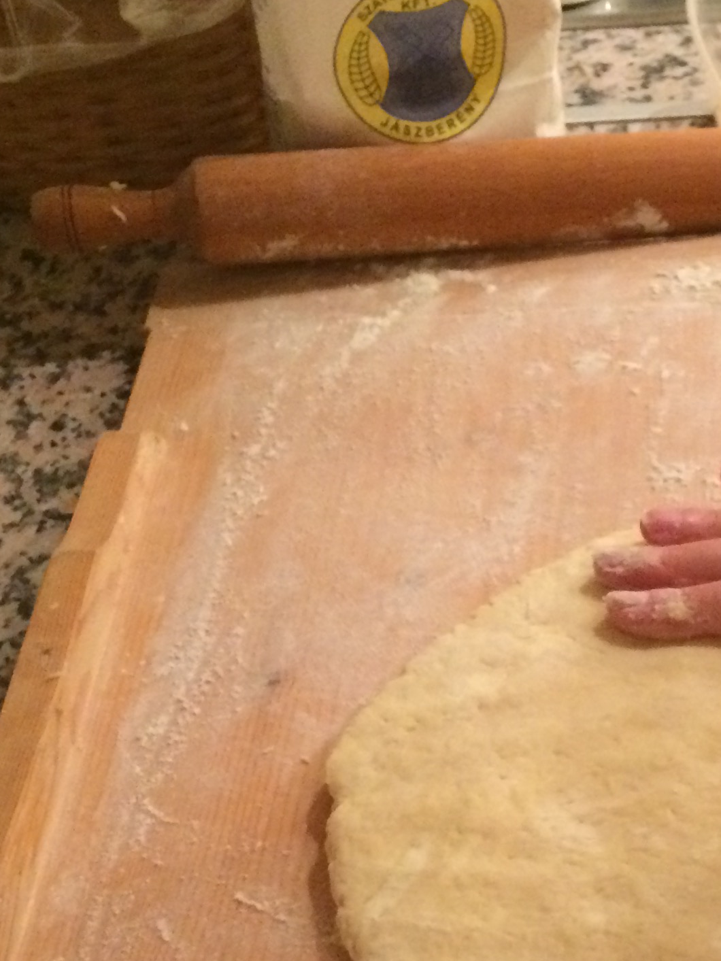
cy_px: 870
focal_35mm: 67
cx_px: 697
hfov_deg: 21.3
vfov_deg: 27.9
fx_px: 1860
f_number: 2.2
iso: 320
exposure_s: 1/25
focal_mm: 4.15
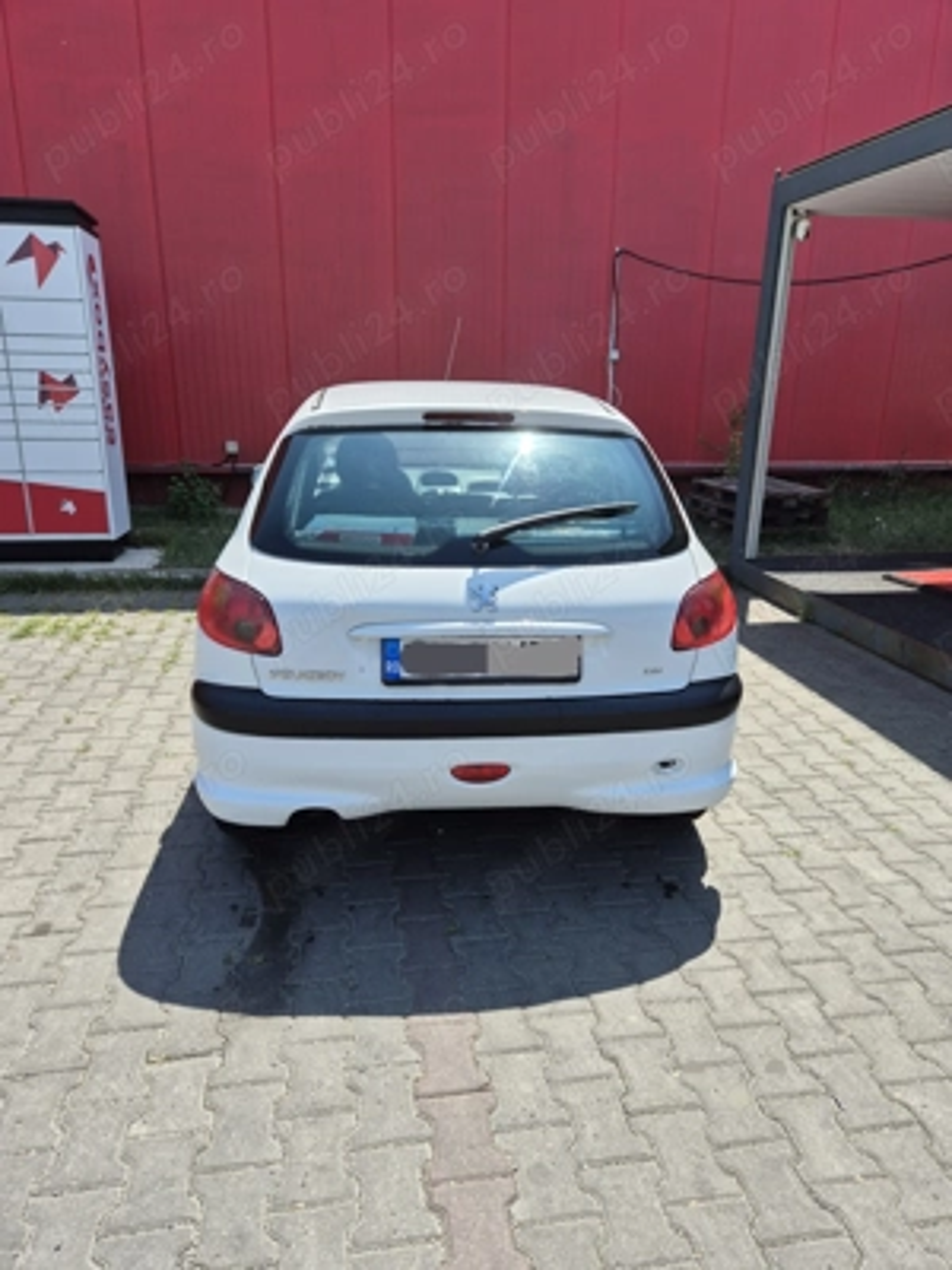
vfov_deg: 73.9
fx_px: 843
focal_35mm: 23
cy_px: 635
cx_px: 476
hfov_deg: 58.9
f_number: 1.8
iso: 25
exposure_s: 1/1250
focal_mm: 5.4
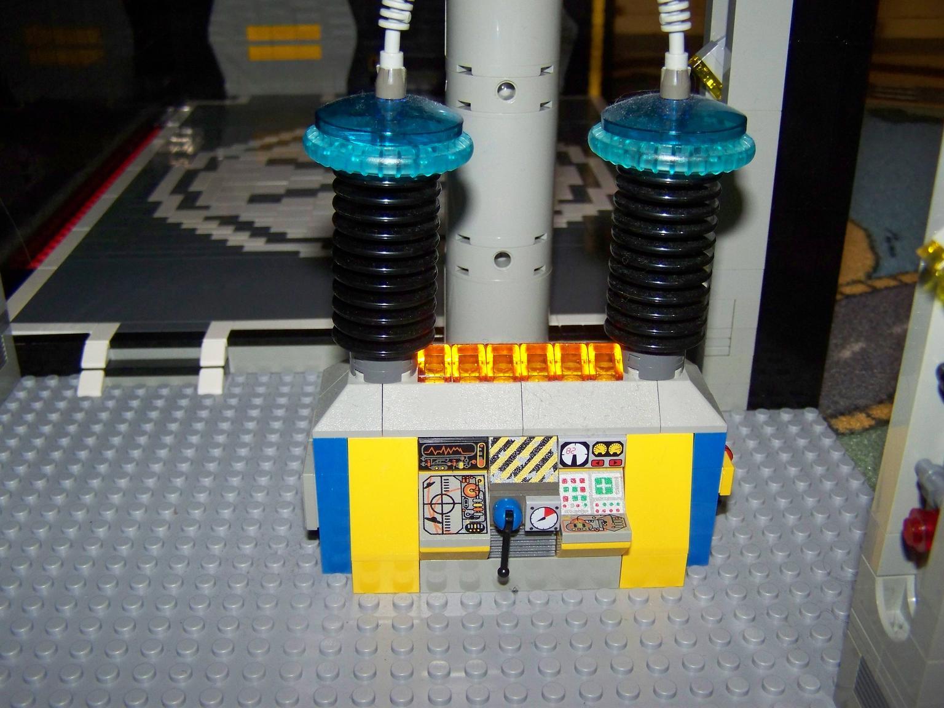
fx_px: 1036
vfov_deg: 37.7
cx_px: 472
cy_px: 354
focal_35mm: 38
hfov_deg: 49.0
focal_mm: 6.3
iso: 200
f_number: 2.8
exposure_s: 1/30
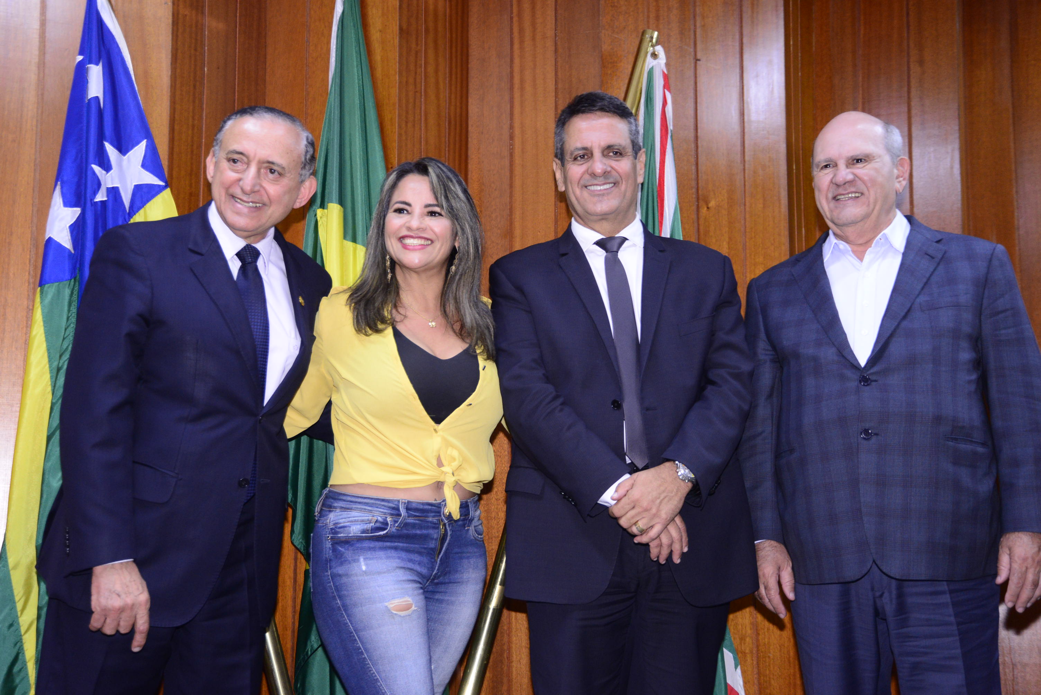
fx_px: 1446
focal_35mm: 50
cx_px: 520
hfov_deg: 39.6
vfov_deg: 27.0
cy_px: 348
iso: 2500
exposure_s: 1/60
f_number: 5
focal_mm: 50
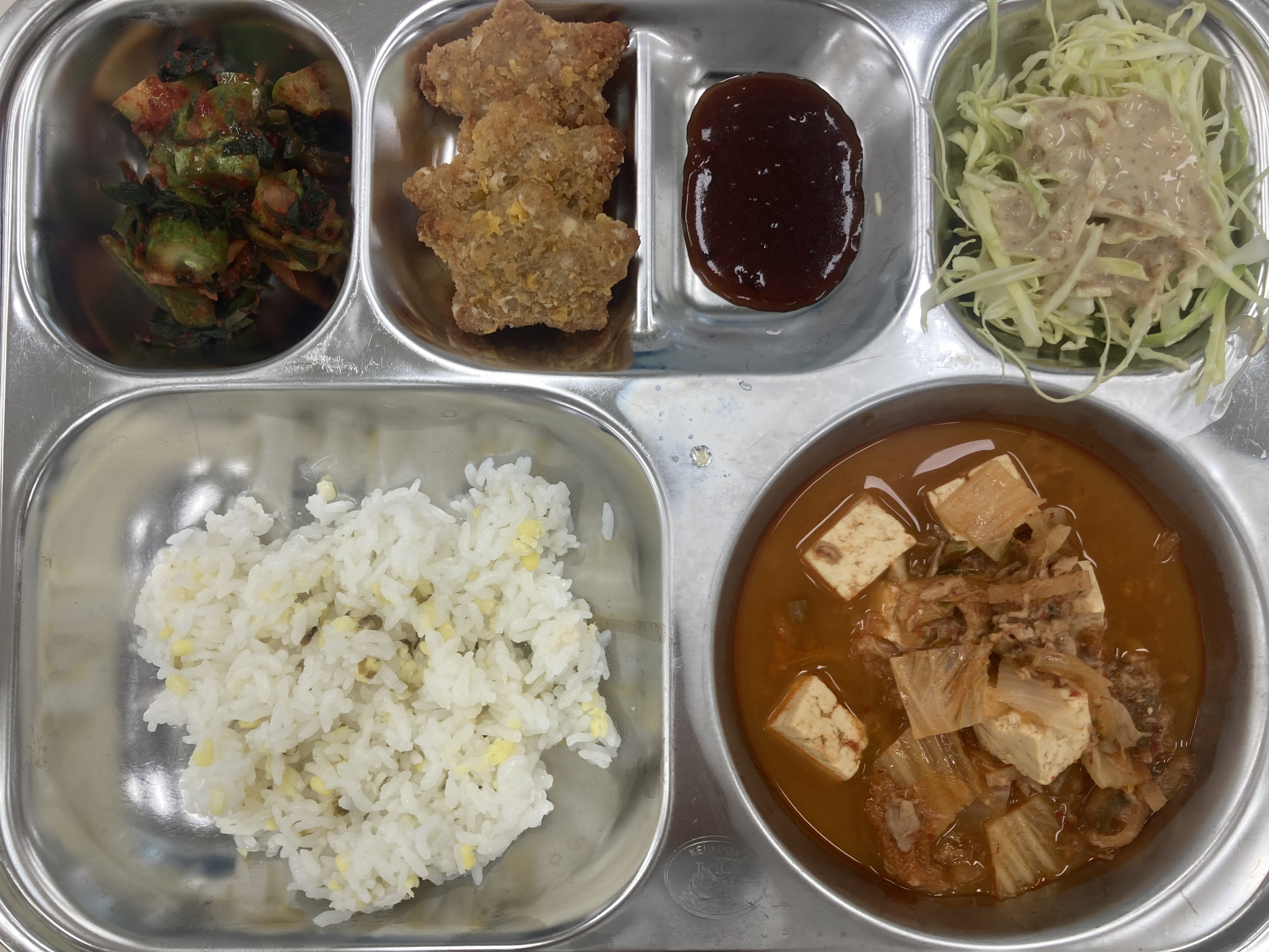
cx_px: 634
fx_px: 1026
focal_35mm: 28
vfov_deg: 49.7
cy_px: 476
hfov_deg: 63.4
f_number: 1.8
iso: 50
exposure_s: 1/120
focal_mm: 3.99
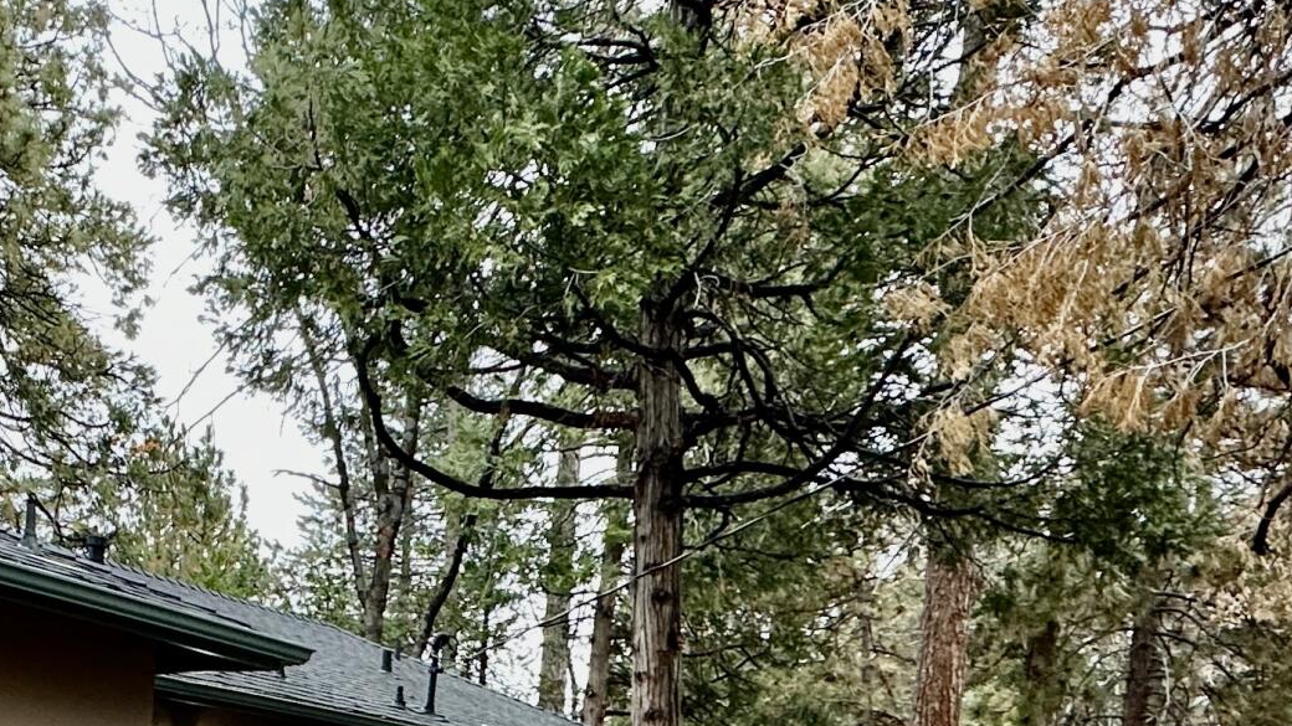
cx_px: 196
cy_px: 901
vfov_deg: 24.3
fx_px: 1507
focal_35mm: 44
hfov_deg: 43.4
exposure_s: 1/120
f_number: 2.2
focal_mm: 2.22
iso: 200
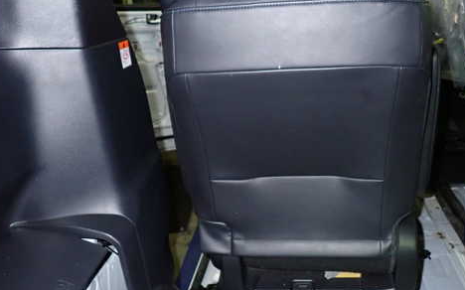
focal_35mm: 34
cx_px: 284
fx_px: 431
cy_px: 158
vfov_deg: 37.2
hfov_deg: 56.2
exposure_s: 1/30
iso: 800
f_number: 5.6
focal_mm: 4.5
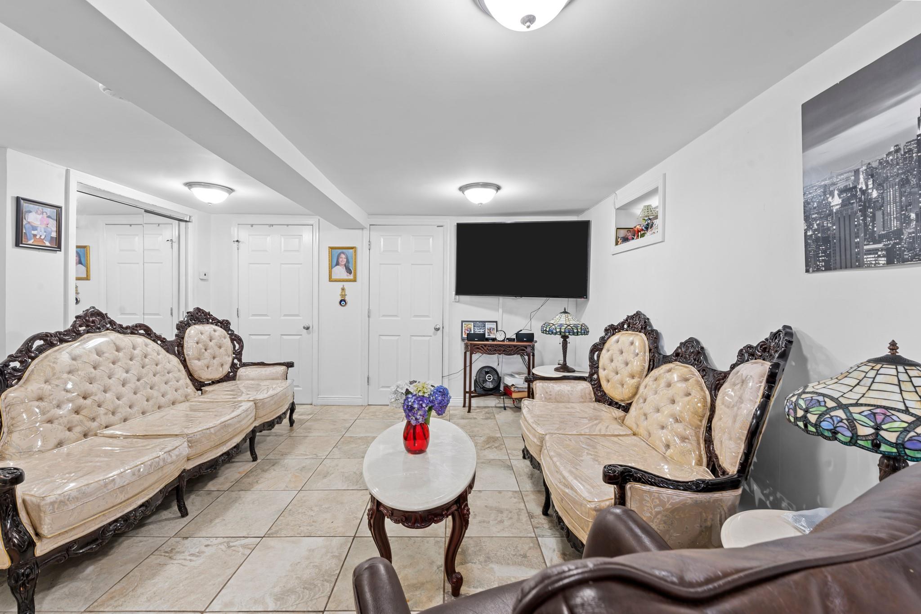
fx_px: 358
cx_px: 460
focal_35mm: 14
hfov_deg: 104.3
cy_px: 307
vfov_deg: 81.2
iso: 200
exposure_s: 1.3
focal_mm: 14
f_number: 10
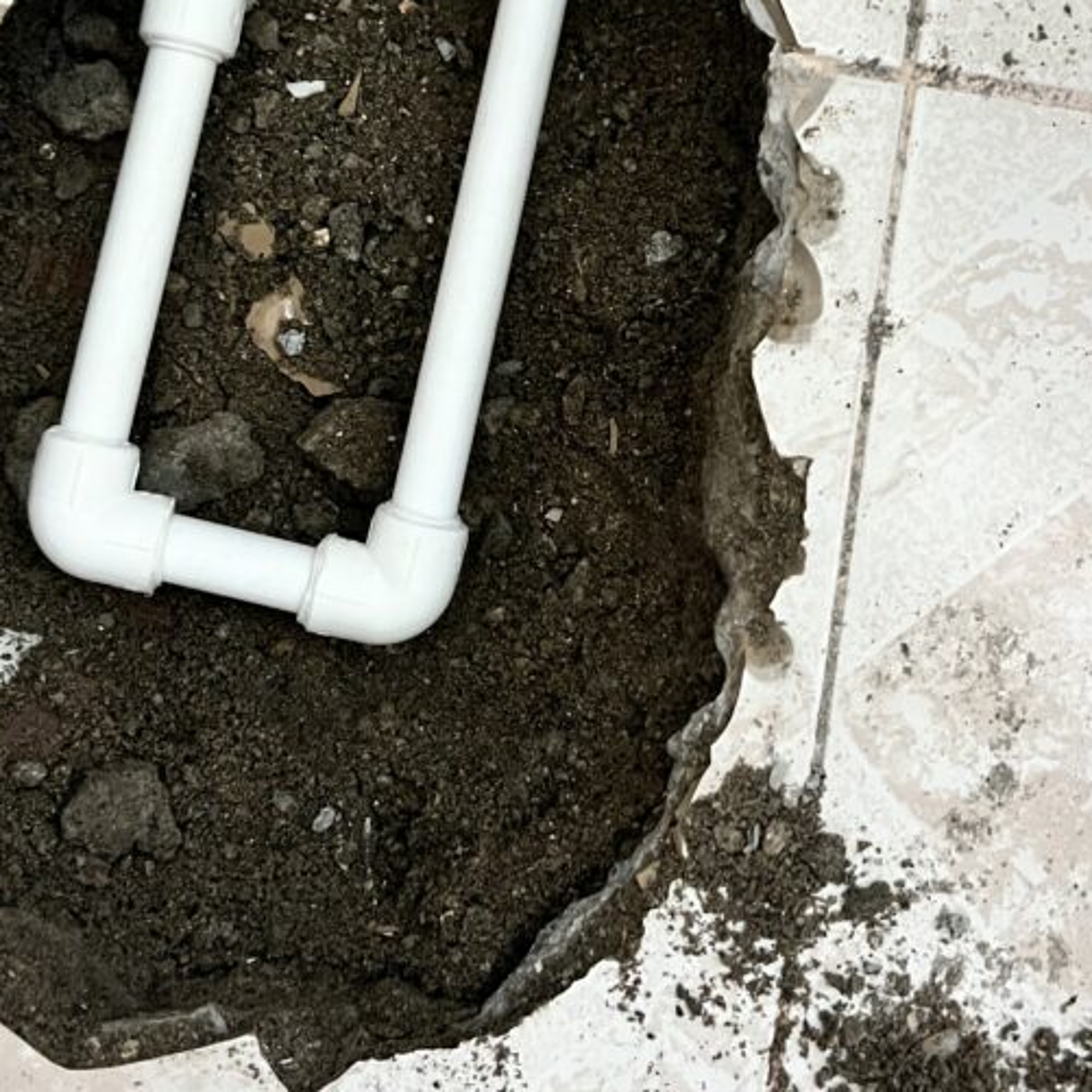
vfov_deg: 35.5
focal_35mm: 47
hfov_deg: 36.0
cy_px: 327
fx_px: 1677
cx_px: 506
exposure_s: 1/40
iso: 640
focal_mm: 5.7
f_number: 1.5
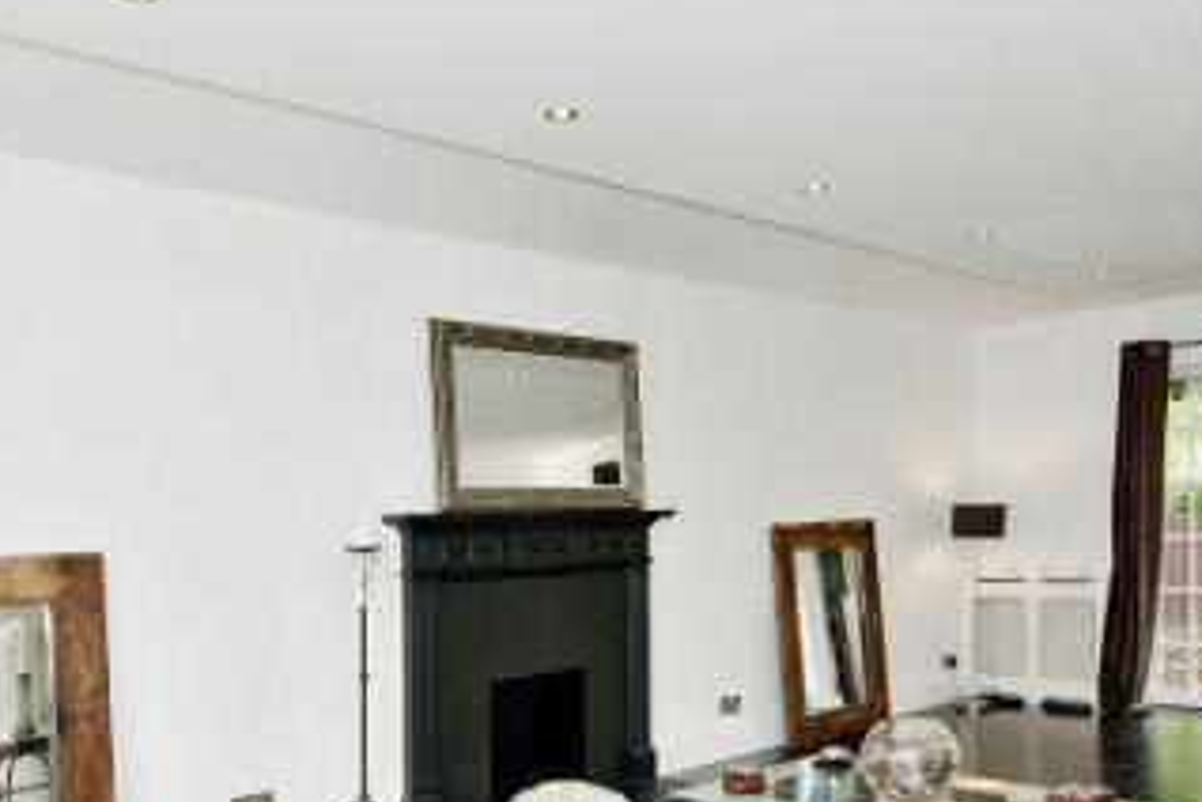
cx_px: 682
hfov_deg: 57.0
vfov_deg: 38.3
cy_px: 653
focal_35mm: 33
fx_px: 1102
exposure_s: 1/15
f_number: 7.1
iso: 320
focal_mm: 16
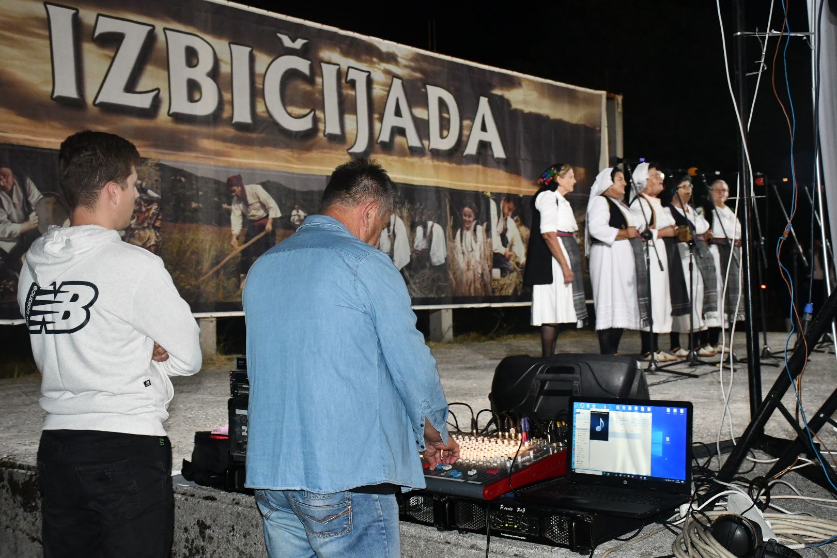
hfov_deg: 41.1
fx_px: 1116
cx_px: 418
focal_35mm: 48
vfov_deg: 28.1
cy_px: 279
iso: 3600
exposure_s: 1/60
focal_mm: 32
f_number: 5.6
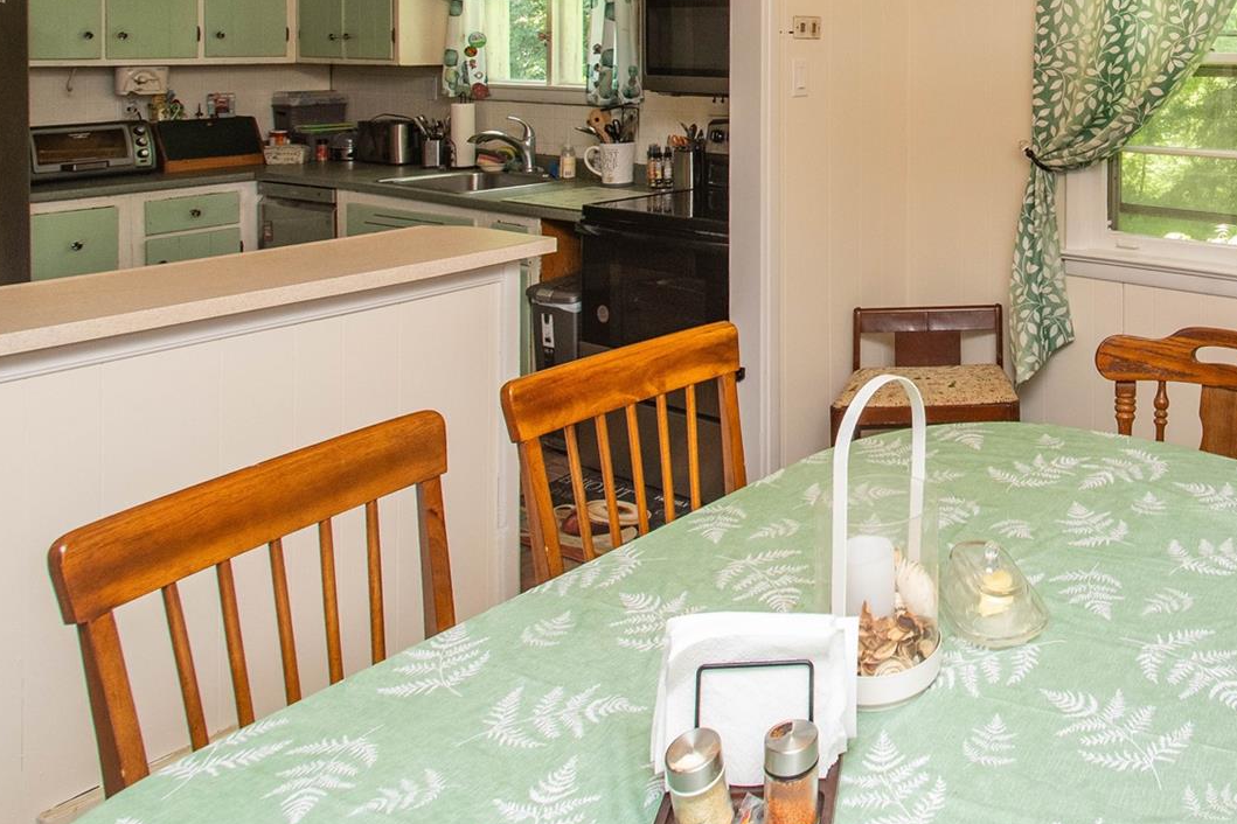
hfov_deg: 56.1
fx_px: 996
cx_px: 1086
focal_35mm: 29
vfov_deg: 41.8
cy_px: 102
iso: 800
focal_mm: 10
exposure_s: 1/60
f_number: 5.6
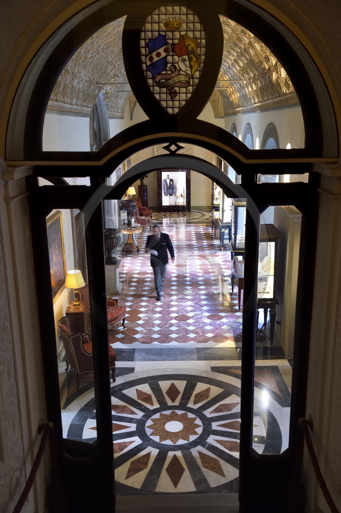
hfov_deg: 38.8
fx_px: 484
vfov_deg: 55.8
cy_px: 256
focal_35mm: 34
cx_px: 170
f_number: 6.3
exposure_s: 1/8
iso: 800
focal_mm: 34
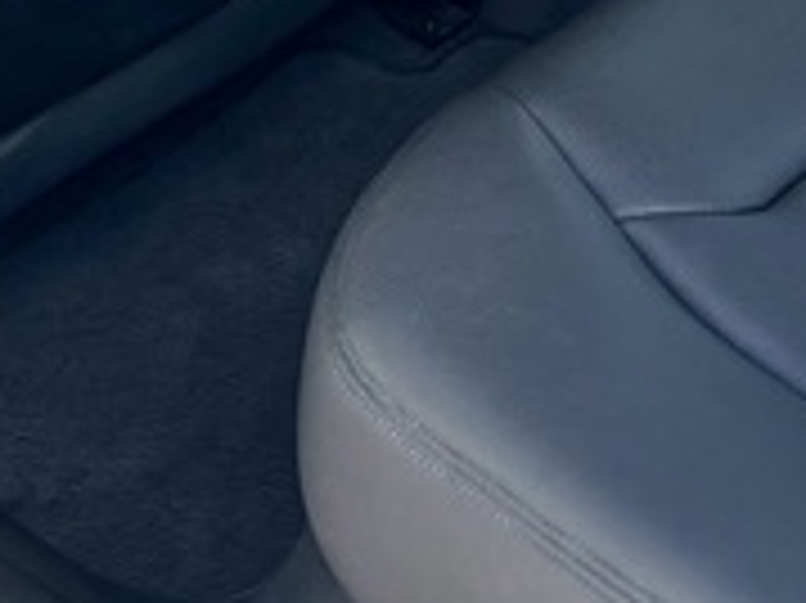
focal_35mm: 116
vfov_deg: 11.2
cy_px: -724
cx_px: 657
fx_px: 2699
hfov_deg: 16.8
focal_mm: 5.96
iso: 50
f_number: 1.6
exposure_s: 1/294
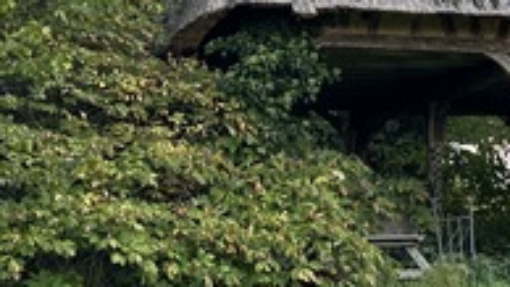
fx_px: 2190
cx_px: 662
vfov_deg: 7.4
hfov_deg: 12.8
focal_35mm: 162
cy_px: -47
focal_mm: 6.86
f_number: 1.78
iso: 80
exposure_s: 1/96
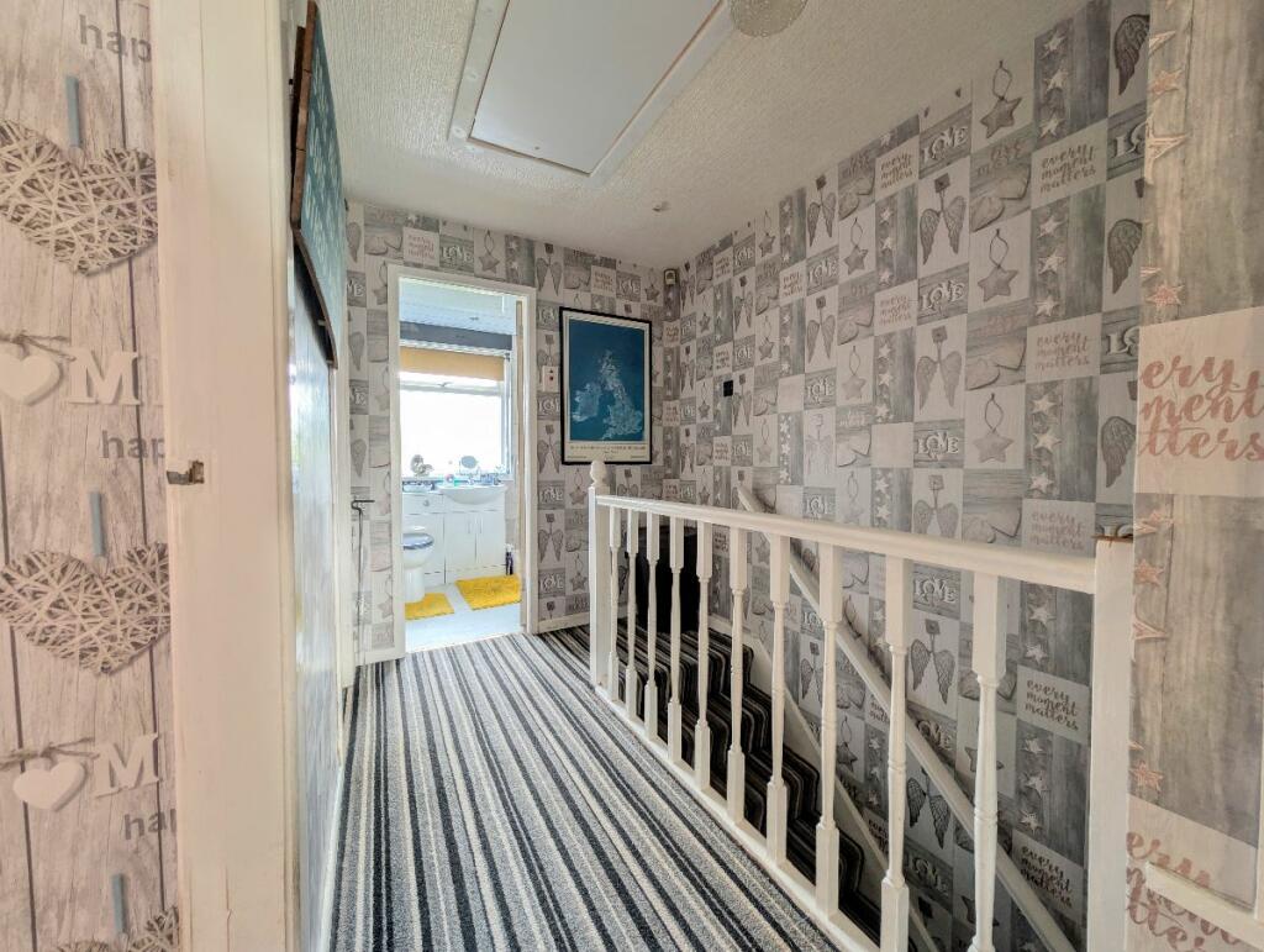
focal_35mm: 12
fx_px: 439
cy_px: 476
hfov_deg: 110.5
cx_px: 632
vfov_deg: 94.6
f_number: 1.7
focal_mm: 2.02
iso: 50
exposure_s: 1/25.2
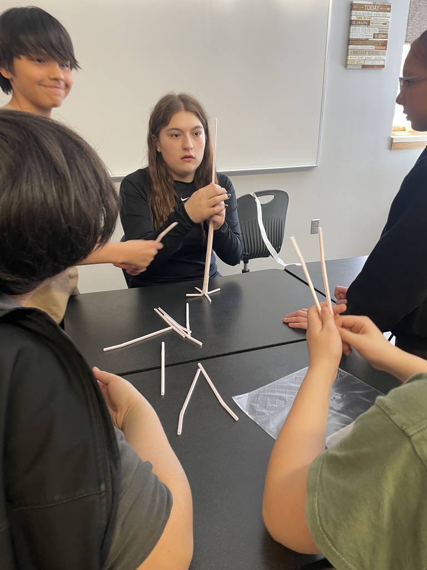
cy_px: 285
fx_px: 428
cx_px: 214
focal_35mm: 26
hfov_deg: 53.1
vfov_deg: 67.3
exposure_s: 1/41
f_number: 1.6
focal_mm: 4.2
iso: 80
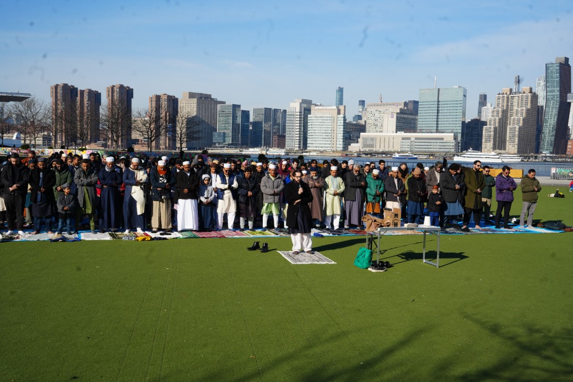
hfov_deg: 47.4
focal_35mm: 41
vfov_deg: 32.6
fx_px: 652
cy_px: 191
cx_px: 286
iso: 100
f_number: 10
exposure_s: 1/160
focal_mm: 41
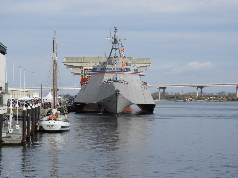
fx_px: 791
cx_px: 119
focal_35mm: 115
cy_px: 89
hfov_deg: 17.1
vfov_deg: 12.9
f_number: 5
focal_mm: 20.6
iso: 100
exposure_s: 1/640
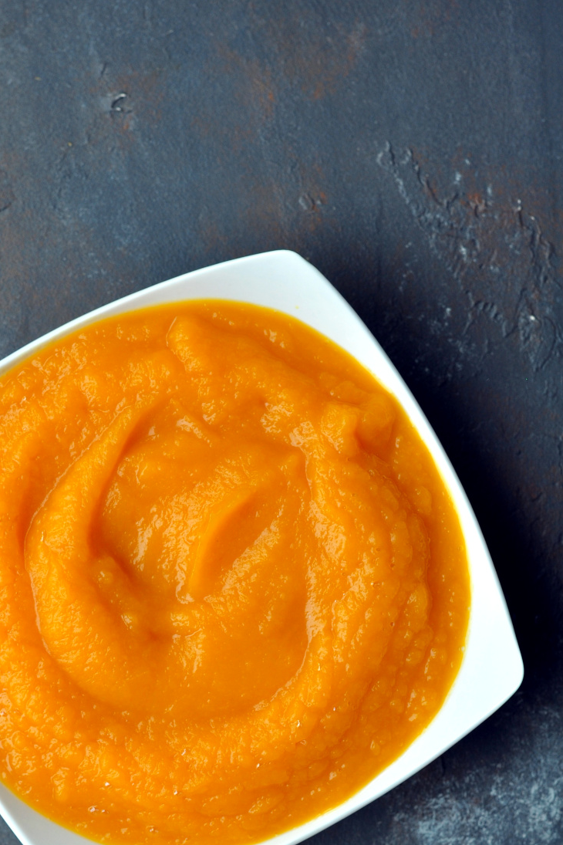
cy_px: 580
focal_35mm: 103
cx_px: 187
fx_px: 2416
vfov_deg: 19.7
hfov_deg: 13.3
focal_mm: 50
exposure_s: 1/100
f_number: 6.3
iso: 200
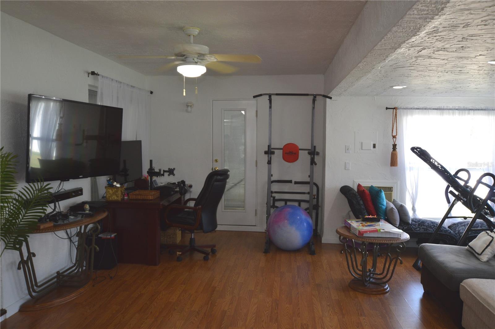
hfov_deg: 62.0
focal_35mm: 30
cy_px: 164
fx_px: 412
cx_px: 248
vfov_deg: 43.5
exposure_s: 1/80
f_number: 4.5
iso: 400
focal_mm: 20
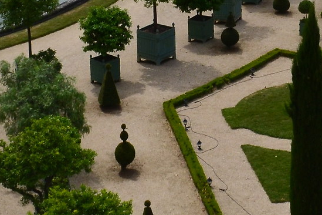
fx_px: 1055
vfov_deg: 11.1
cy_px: -110
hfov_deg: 17.1
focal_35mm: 118
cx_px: 301
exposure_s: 1/500
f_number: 11
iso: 400
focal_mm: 18
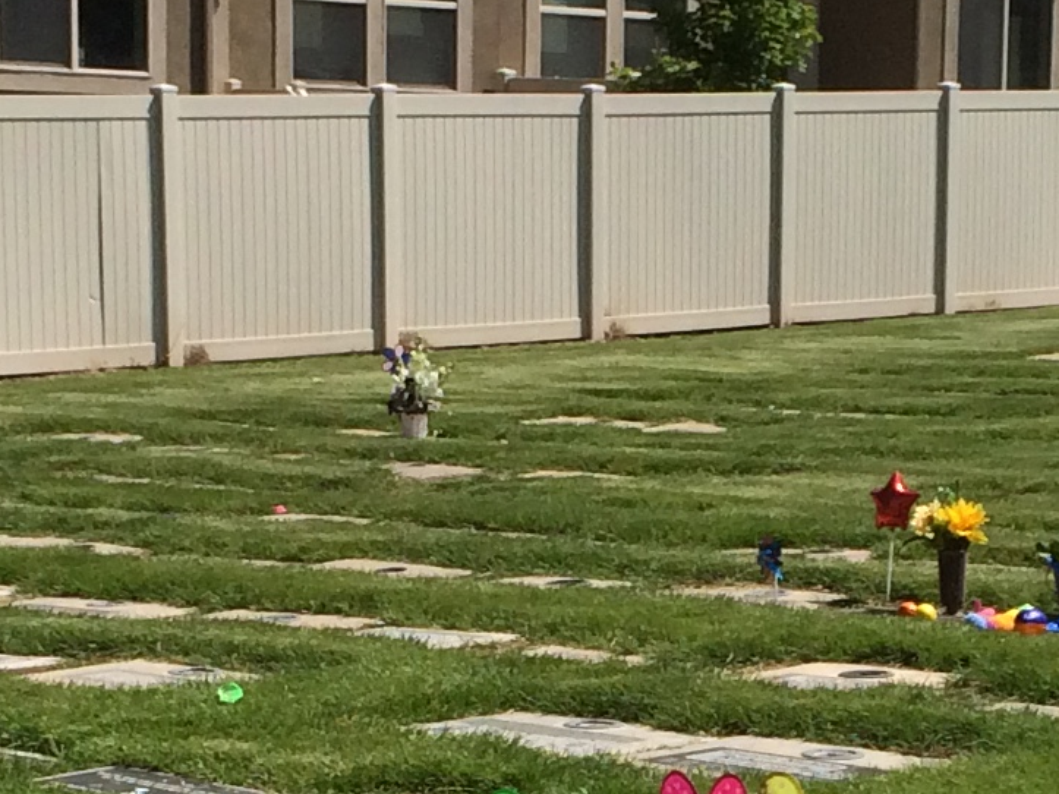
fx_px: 4007
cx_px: 850
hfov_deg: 15.0
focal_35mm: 131
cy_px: 882
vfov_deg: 11.2
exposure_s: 1/3425
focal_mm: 4.15
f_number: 2.2
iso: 32
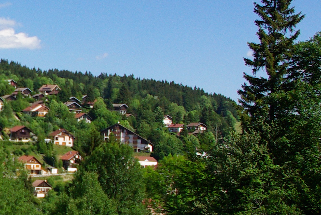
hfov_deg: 18.8
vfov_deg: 14.0
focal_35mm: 98
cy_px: 94
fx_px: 875
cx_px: -132
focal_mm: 18
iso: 400
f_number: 8
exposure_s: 1/1000
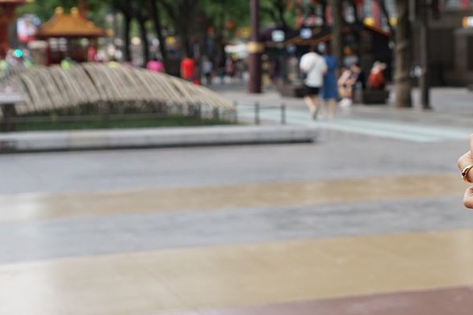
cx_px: 335
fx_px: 1103
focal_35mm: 84
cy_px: 87
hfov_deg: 24.0
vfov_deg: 16.2
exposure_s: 1/800
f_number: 6.3
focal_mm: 41
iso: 800
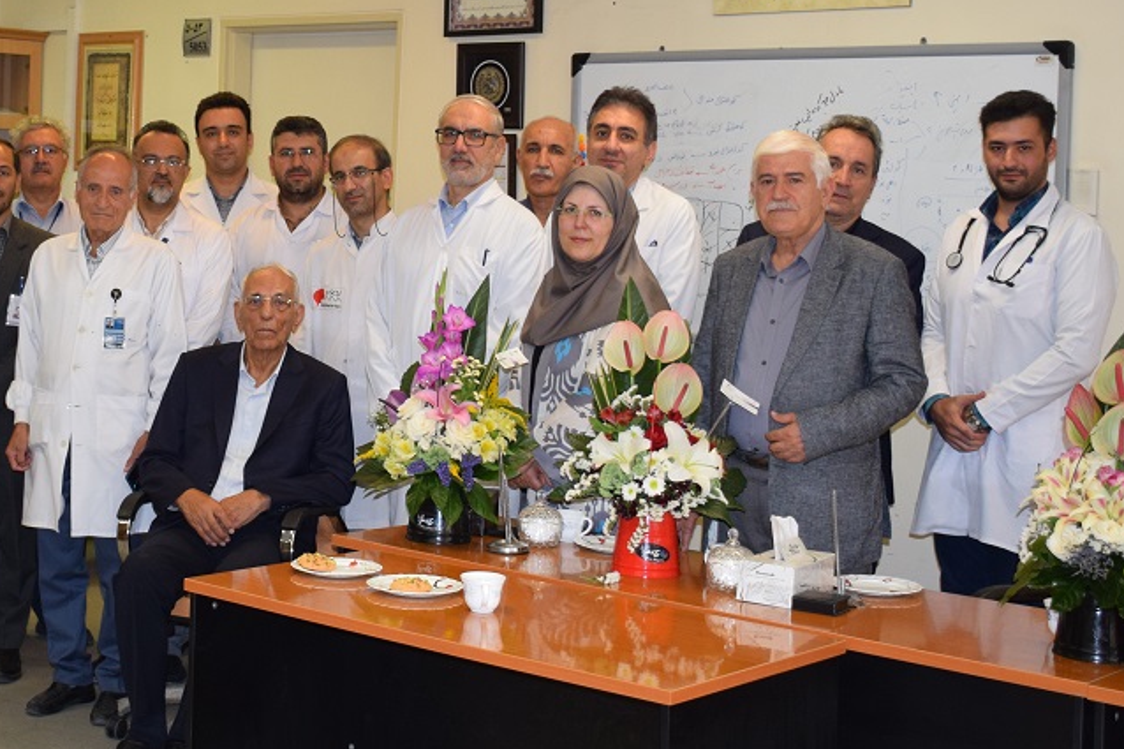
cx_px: 344
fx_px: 2027
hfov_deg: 30.7
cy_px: 204
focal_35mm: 65
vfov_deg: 20.8
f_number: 4
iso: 800
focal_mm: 23
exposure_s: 1/60
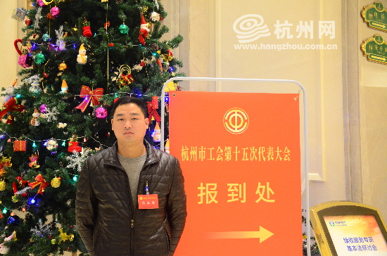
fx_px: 483
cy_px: 128
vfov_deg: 29.7
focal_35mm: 45
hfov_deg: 43.7
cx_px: 194
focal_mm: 30
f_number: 4
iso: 3200
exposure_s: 1/60
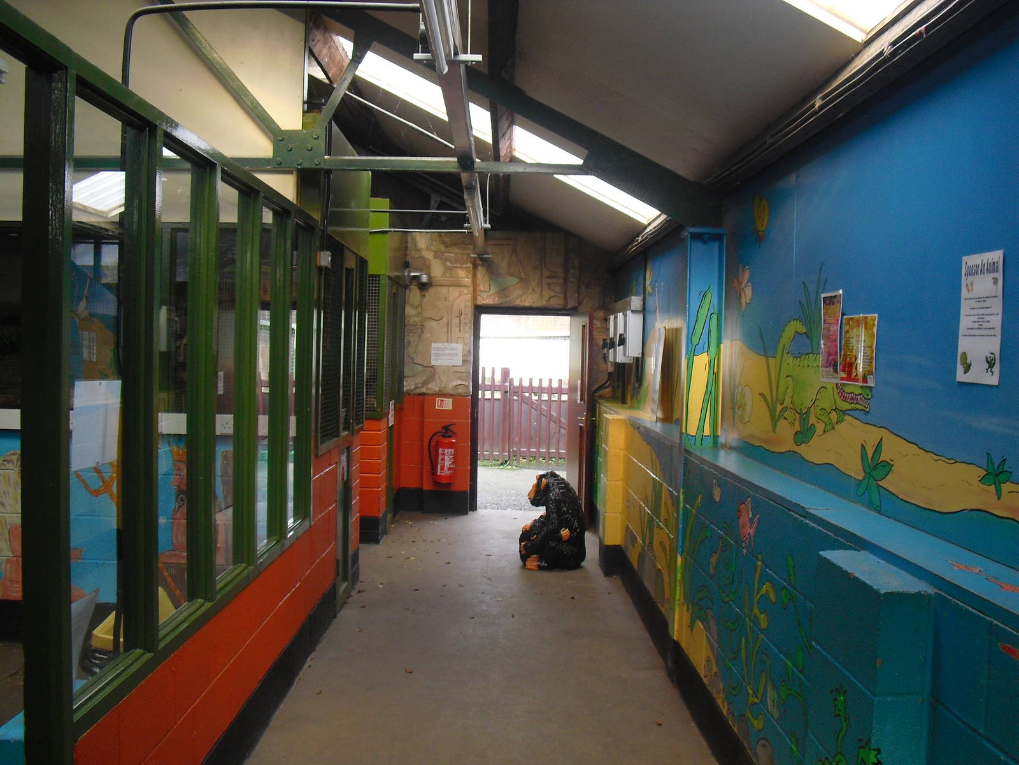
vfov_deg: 39.7
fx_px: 1060
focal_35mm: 36
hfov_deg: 51.4
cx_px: 510
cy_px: 382
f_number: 3.1
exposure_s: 1/80
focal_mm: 6.3
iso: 200
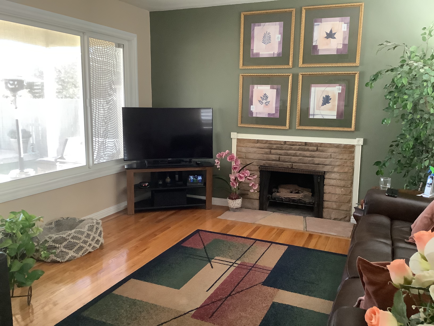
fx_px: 389
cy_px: 163
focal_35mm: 31
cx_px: 217
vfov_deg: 45.4
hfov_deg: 58.4
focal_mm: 3.3
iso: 320
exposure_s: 1/30
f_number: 2.4
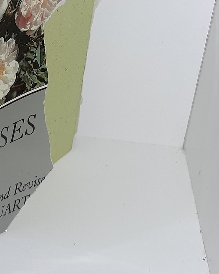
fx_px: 697
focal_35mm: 86
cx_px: -34
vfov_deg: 21.5
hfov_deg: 17.2
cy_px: 8
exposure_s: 1/133
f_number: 1.7
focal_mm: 3.7
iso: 40
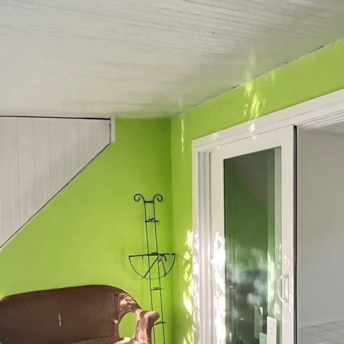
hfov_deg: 45.2
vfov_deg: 45.0
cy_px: 244
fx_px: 405
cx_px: 235
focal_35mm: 36
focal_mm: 1.57
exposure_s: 1/60
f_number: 1.8
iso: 1000
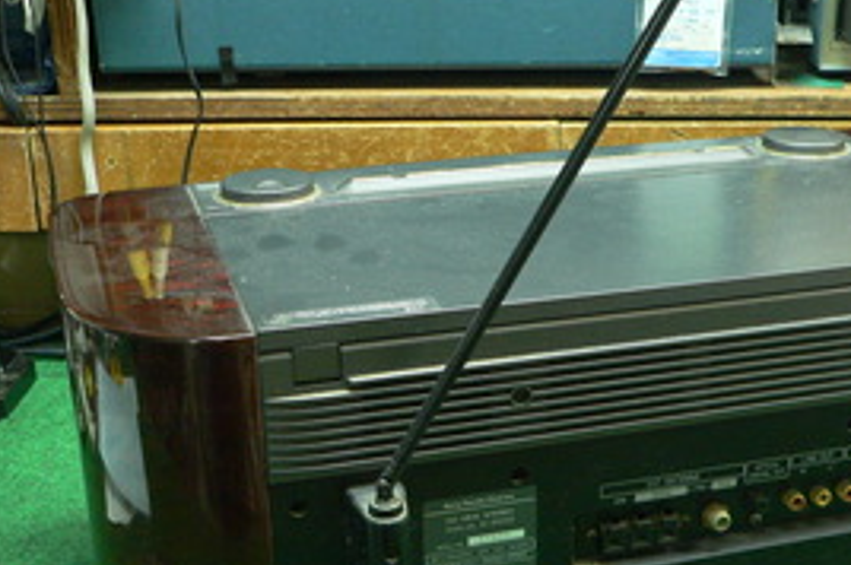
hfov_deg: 30.7
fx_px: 1535
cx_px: 587
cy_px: 405
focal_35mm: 65
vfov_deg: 20.7
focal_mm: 7.3
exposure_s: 1/5
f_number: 2.8
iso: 200
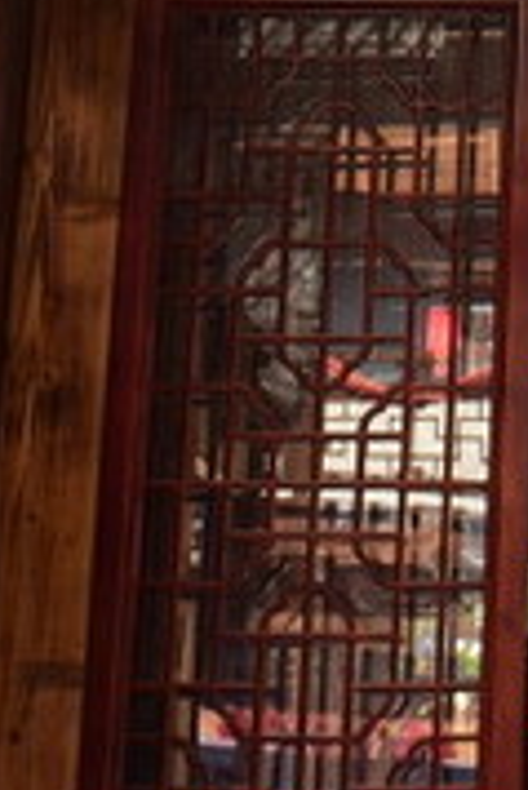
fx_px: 3557
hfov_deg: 8.1
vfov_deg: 11.5
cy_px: -746
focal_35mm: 162
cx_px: 1043
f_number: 5.6
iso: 250
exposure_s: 1/125
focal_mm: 24
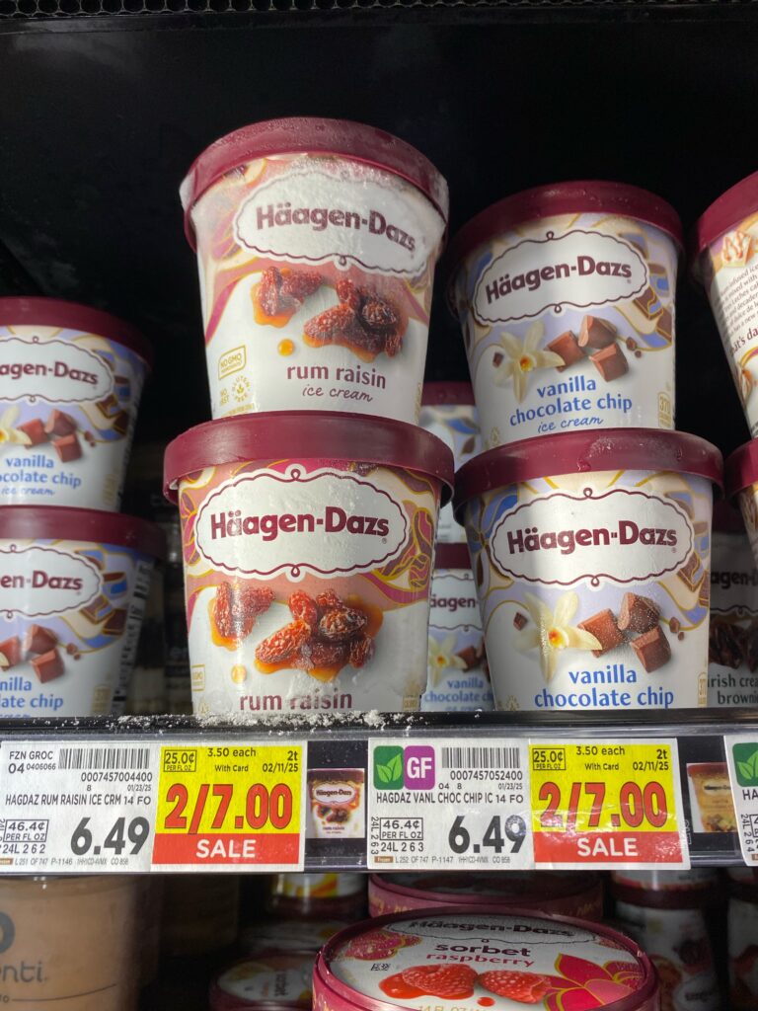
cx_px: 379
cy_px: 506
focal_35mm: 26
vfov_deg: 67.3
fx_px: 759
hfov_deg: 53.1
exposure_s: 1/120
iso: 100
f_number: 1.8
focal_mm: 4.25
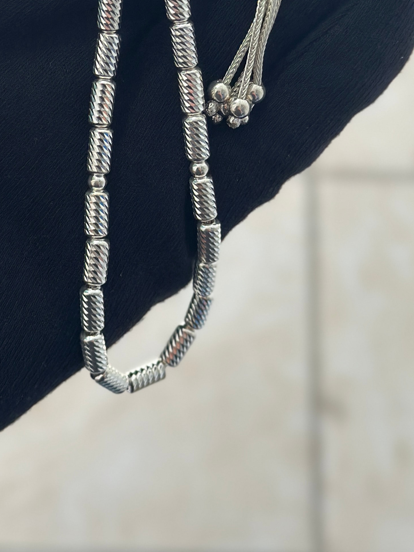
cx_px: 132
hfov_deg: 14.8
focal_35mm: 100
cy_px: 88
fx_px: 1594
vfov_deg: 19.4
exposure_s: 1/100
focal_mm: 6.86
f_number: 1.78
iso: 100
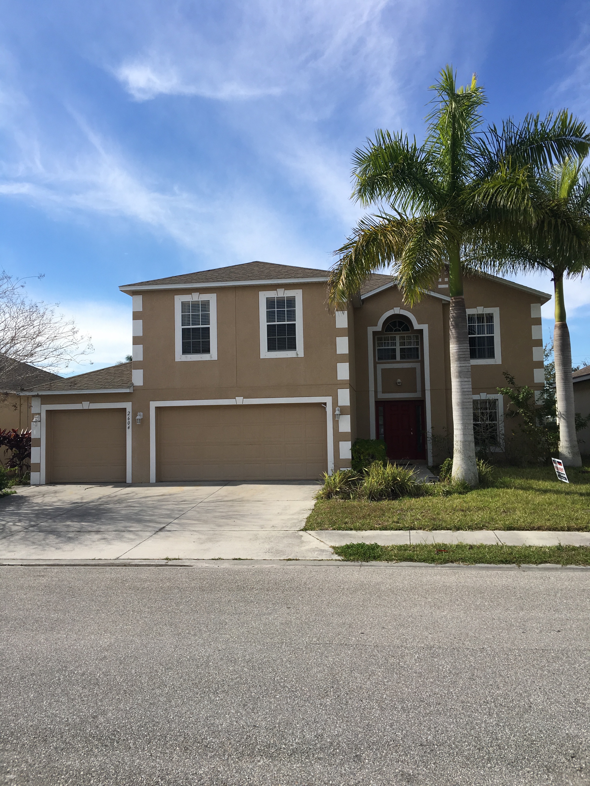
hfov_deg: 48.2
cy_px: 393
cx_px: 295
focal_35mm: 29
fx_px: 659
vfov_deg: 61.7
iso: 25
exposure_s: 1/1672
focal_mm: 4.15
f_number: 2.2
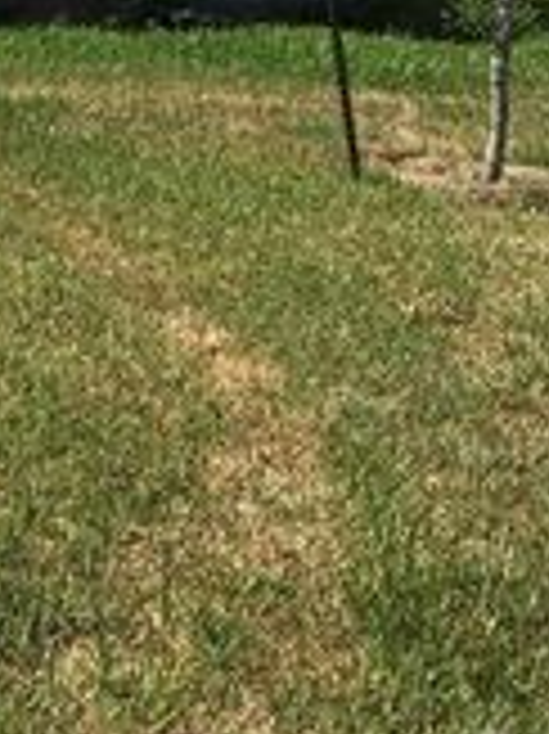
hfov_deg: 14.1
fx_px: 1884
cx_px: -522
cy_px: -34
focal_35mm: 89
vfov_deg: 21.1
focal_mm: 4.15
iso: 25
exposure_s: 1/2747
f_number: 2.2
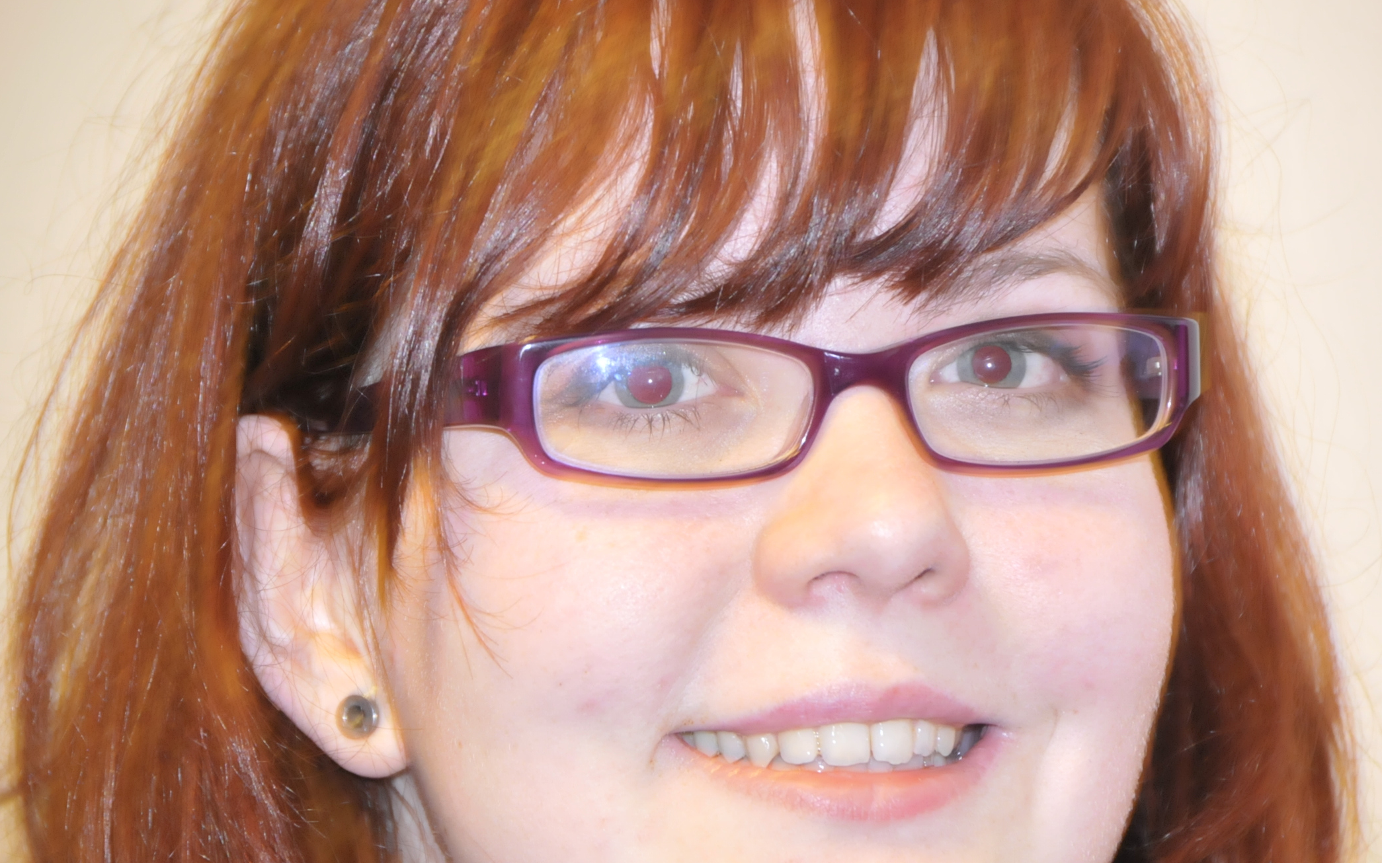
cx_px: 674
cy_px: 435
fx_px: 15931
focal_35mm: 423
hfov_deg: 5.0
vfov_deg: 3.1
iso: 1600
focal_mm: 270
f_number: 6.3
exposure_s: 1/2
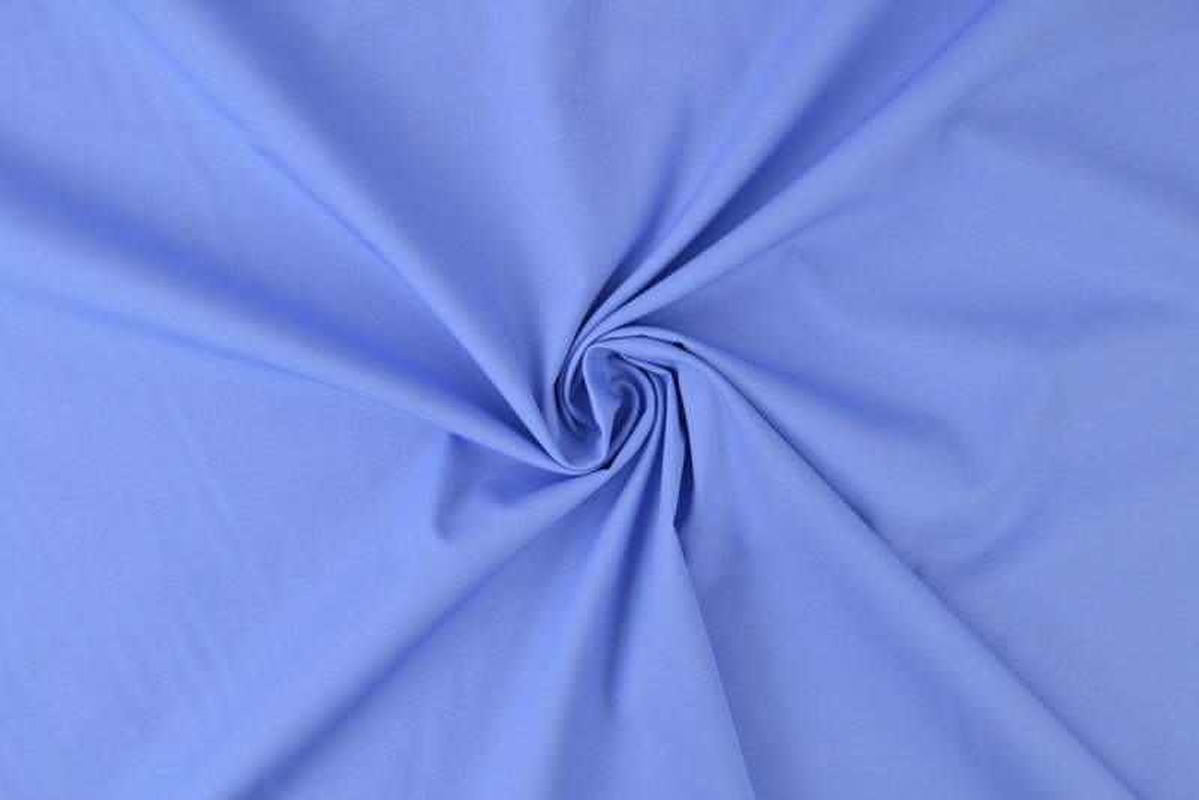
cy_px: 400
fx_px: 1199
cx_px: 600
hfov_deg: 53.1
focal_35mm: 36
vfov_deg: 36.9
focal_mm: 24
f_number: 5.6
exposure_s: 1/30
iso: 100
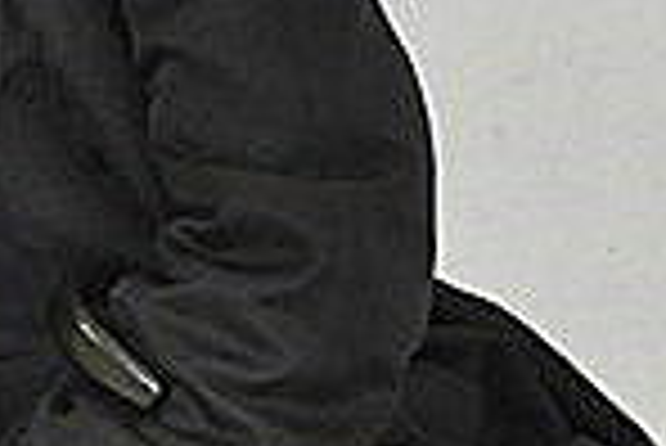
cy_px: 327
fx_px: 8235
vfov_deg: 3.1
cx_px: -976
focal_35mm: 445
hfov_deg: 4.5
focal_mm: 55
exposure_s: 1/60
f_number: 5
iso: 2000
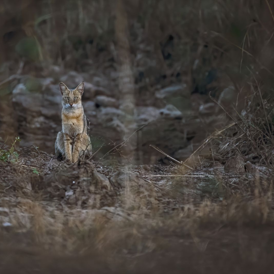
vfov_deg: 1.8
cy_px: 137
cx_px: 78
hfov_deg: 1.8
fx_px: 8588
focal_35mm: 959
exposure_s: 1/400
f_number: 5.6
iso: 1600
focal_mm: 500
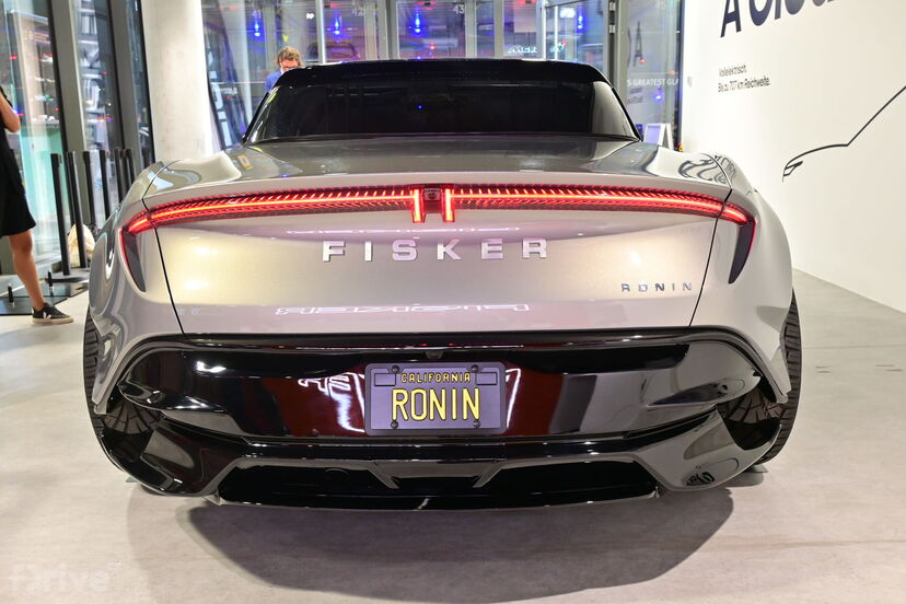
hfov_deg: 57.2
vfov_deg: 40.0
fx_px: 830
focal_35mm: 33
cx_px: 453
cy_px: 302
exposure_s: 1/30
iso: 800
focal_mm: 22
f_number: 5.6
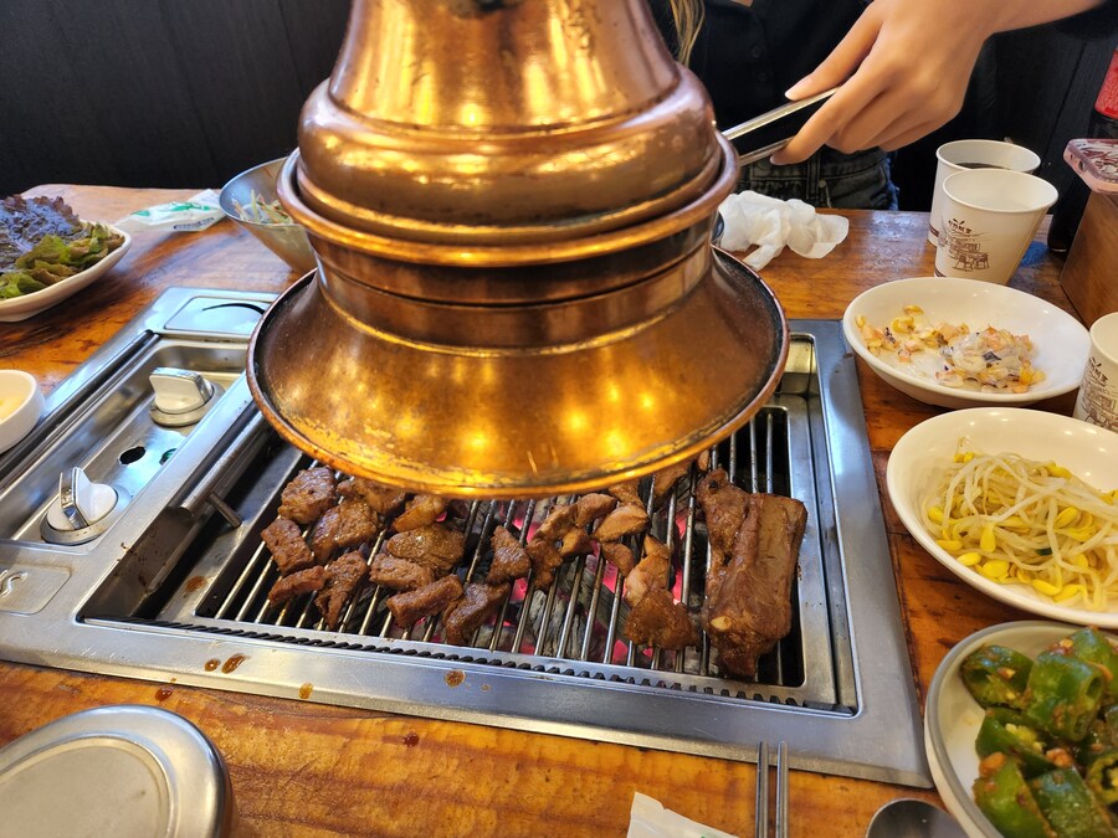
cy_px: 419
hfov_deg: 73.9
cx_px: 559
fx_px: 743
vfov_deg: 58.9
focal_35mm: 23
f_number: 1.8
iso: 500
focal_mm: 5.4
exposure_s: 1/120
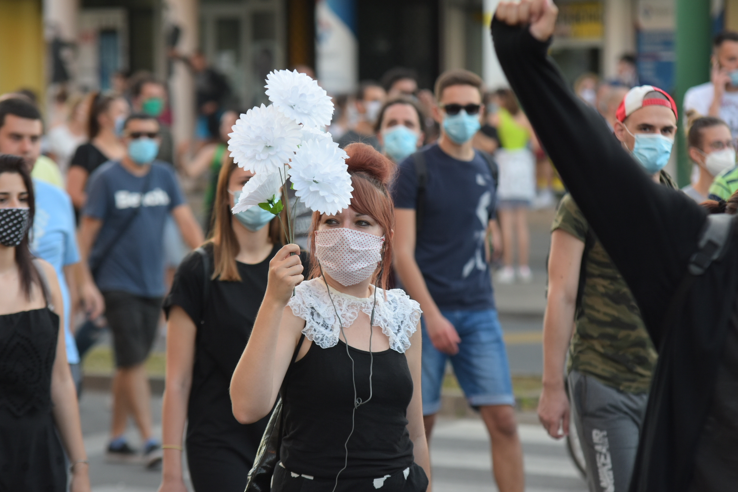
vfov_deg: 6.8
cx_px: 369
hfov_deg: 10.2
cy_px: 246
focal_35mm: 202
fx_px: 4151
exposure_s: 1/160
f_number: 4
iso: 320
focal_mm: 135
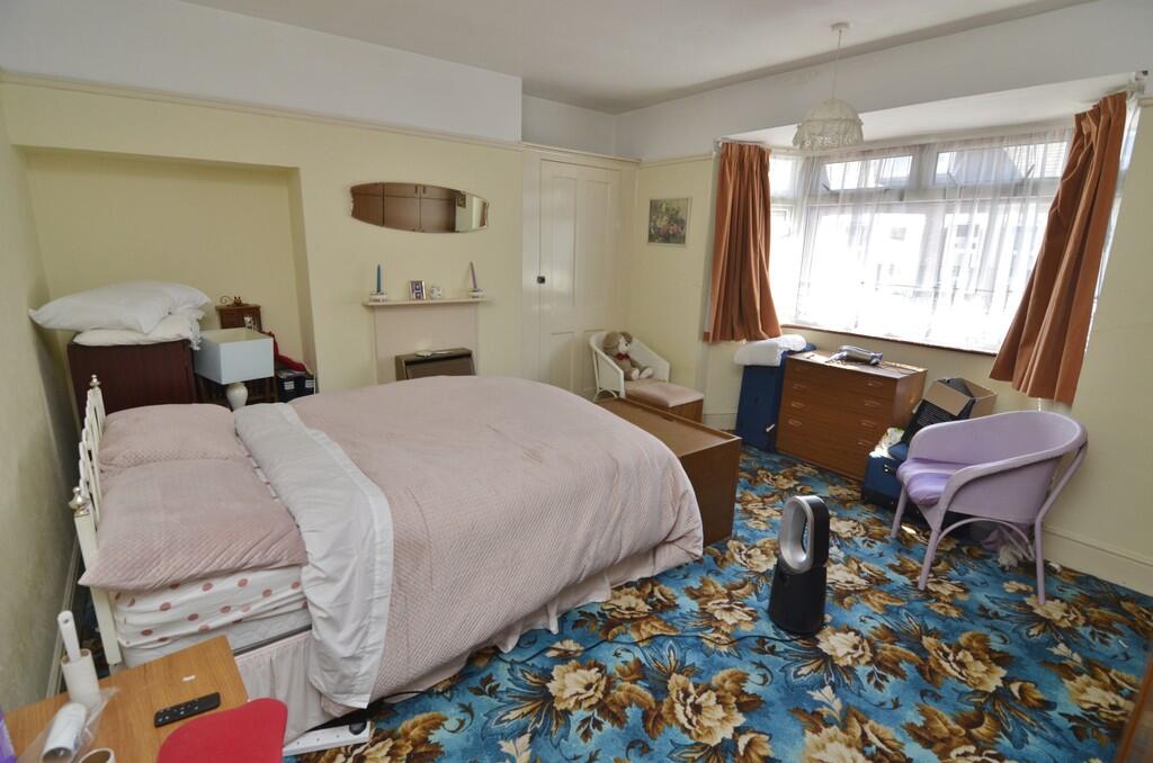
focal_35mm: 16
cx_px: 576
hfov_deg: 95.1
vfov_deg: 71.8
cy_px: 382
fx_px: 527
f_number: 5.6
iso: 400
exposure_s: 1/60
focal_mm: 11
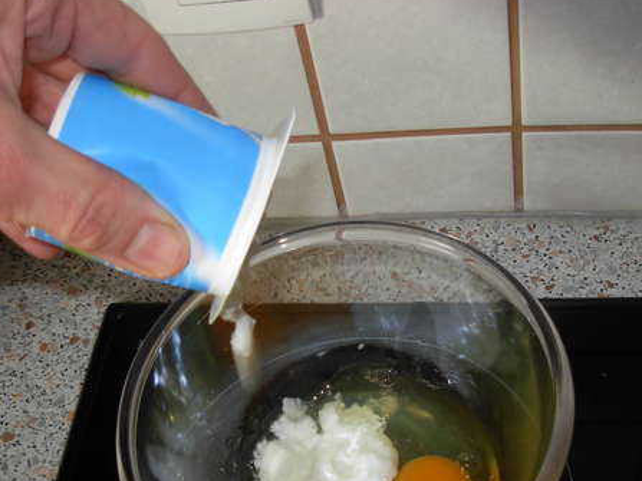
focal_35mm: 51
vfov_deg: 28.4
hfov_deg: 37.4
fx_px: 946
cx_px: 362
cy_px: 314
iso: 79
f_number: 2.9
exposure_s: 1/22.6
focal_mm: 6.3
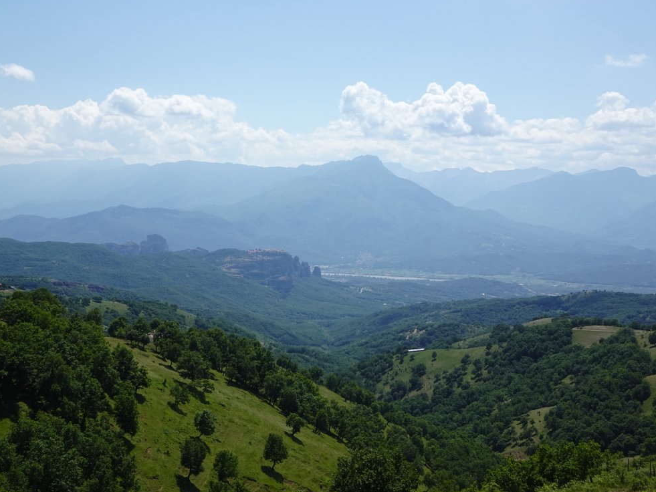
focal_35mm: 48
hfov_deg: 39.6
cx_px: 318
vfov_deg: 30.3
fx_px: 910
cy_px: 239
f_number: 4.5
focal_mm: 7.53
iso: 80
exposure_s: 1/1000
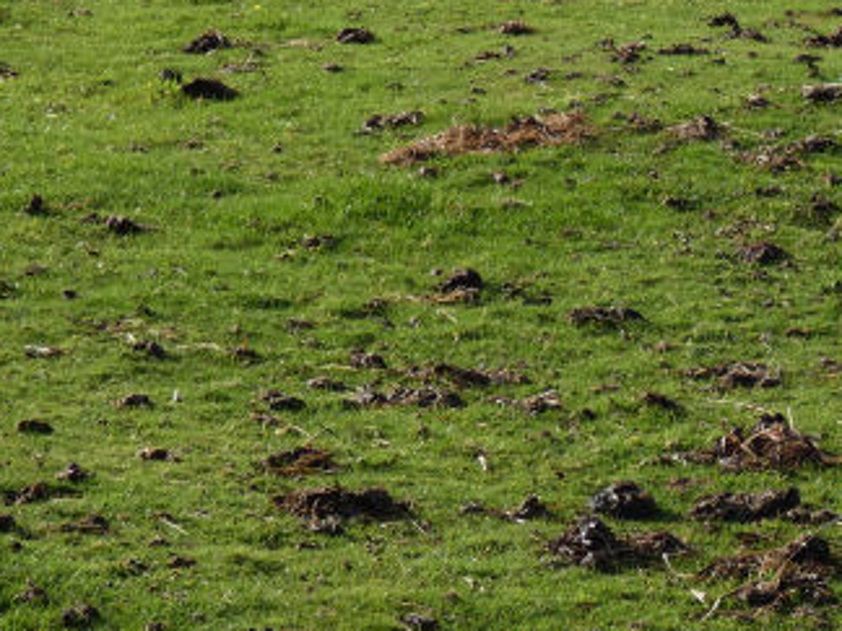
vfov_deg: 8.1
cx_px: 865
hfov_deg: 10.7
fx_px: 4451
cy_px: -13
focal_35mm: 183
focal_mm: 11.9
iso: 80
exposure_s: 1/400
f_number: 4.2
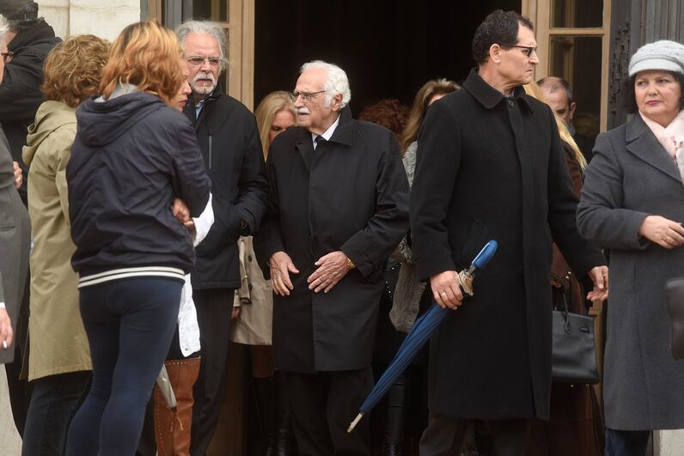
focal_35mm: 200
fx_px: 3800
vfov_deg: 6.9
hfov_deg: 10.3
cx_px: 342
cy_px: 228
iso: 800
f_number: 5.6
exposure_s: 1/640
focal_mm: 200
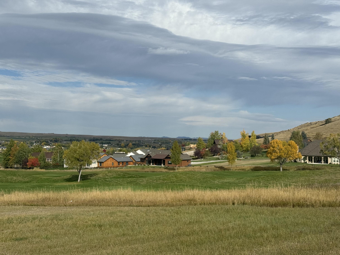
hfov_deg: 39.7
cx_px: 170
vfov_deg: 30.3
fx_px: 471
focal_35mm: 48
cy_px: 128
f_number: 1.78
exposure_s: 1/6536
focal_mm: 6.76
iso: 64
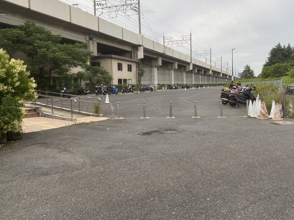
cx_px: 162
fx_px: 255
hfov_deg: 59.8
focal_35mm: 30
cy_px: 101
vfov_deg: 46.7
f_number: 1.8
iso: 32
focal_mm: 4.25
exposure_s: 1/138
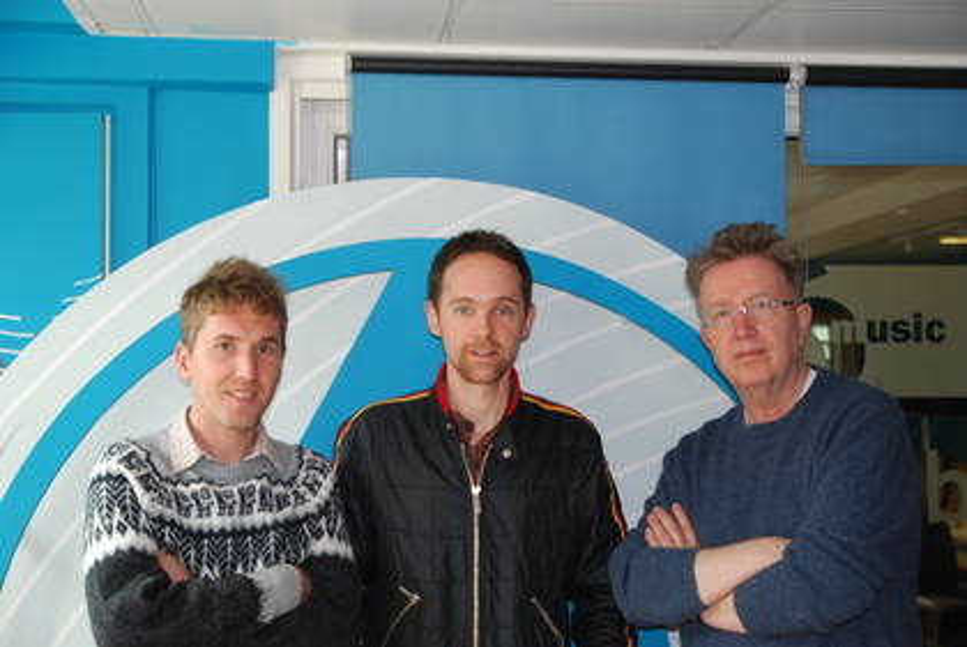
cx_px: 484
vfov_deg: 25.8
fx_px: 1412
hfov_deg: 37.8
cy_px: 324
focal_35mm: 52
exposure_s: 1/60
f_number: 2.8
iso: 200
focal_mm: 35
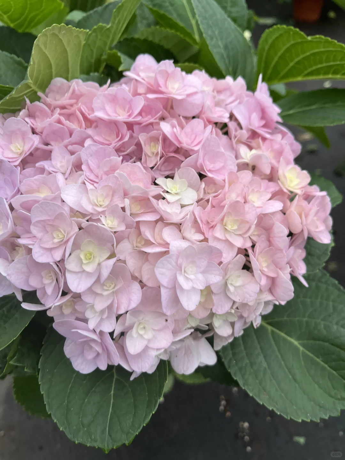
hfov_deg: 53.1
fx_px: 346
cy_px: 230
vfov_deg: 67.3
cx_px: 172
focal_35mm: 26
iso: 100
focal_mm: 5.1
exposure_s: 1/122
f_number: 1.6
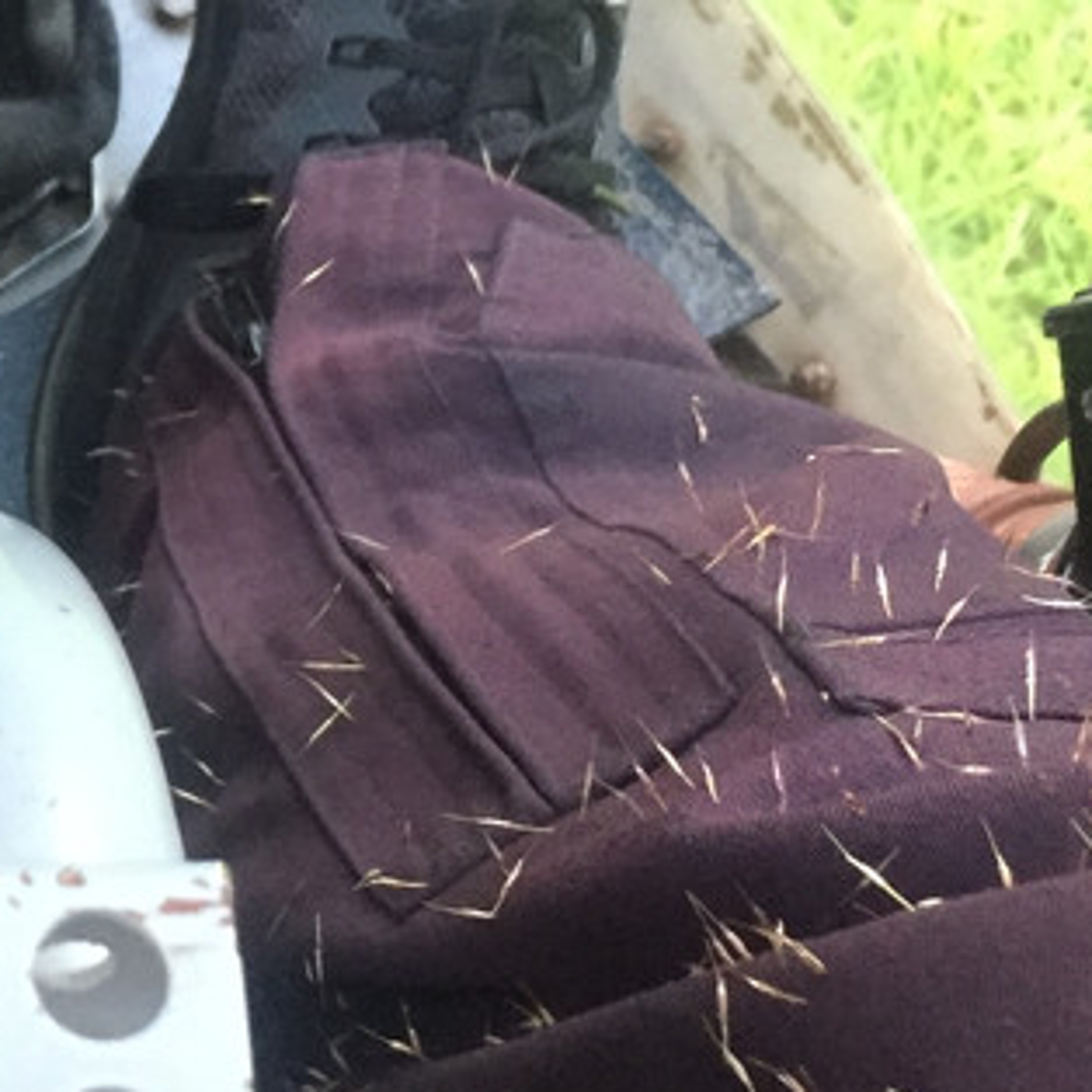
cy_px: 584
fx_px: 3105
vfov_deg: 19.9
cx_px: -311
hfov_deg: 18.6
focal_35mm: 87
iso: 250
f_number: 2.2
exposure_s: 1/25
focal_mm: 4.15
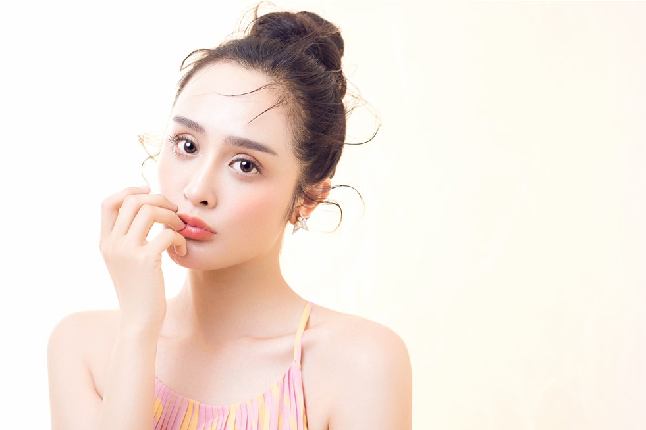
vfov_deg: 26.5
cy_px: 219
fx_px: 915
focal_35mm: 51
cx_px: 325
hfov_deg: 38.9
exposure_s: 1/125
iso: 200
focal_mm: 50
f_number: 5
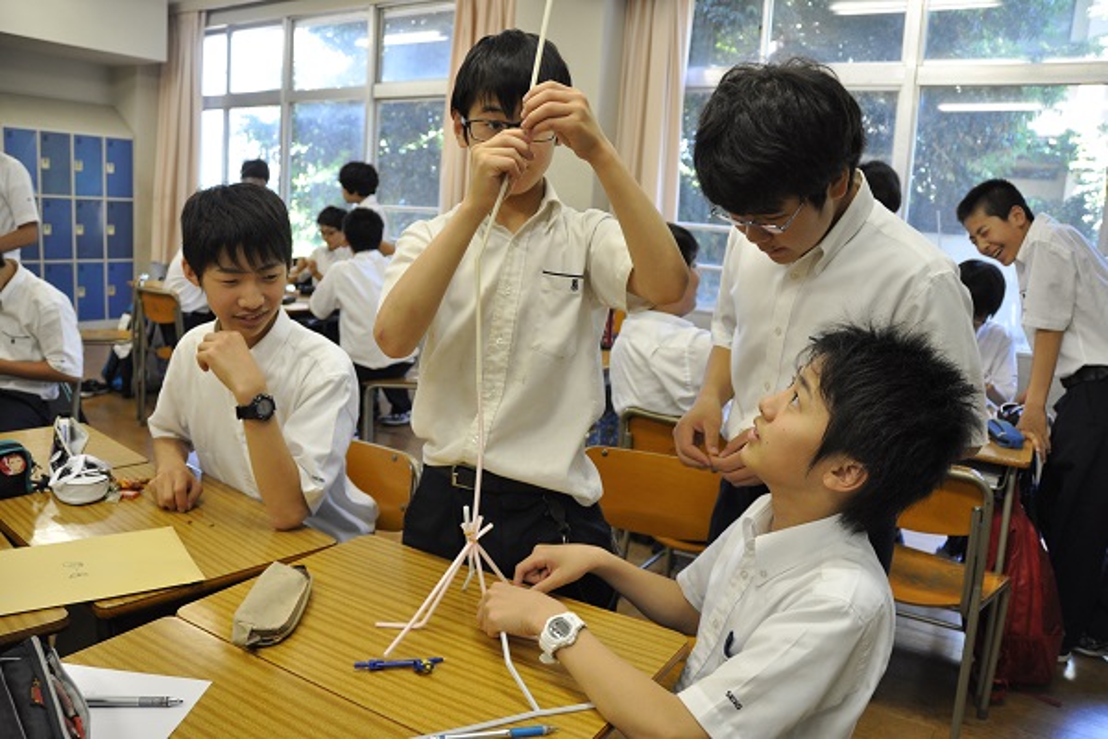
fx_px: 831
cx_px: 554
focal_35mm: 27
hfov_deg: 67.4
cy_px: 370
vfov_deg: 47.9
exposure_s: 1/50
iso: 400
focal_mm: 18
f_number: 3.5
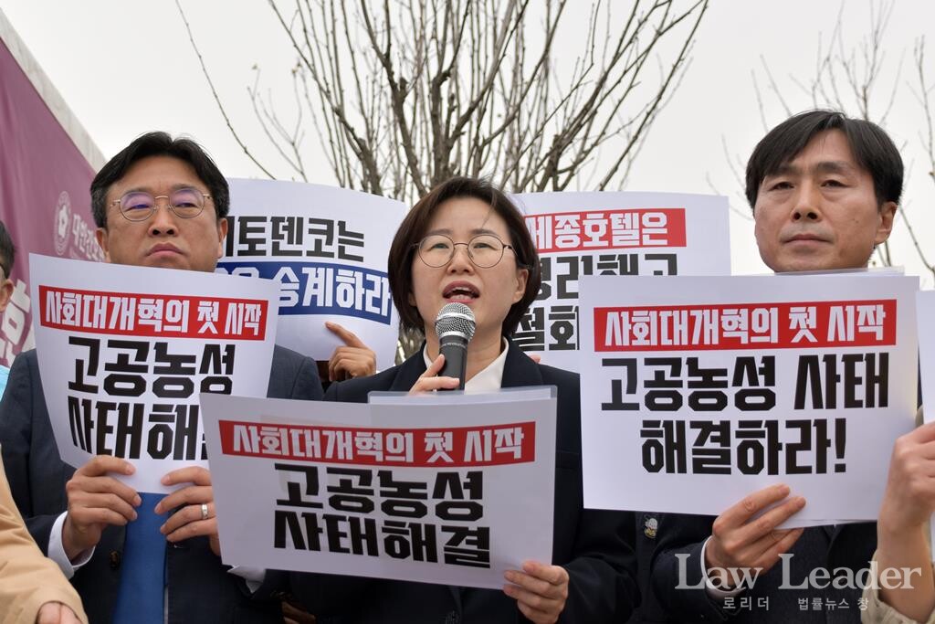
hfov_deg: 31.9
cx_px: 468
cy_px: 312
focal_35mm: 63
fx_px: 1636
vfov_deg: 21.6
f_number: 4.8
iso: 100
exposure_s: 1/320
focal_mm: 42
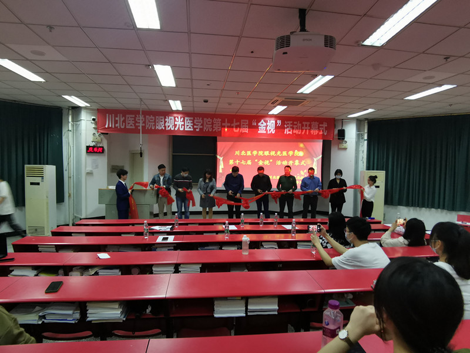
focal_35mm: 19
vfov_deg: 68.7
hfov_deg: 84.7
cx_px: 235
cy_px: 176
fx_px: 258
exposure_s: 1/20
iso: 400
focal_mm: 2.26
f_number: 2.2
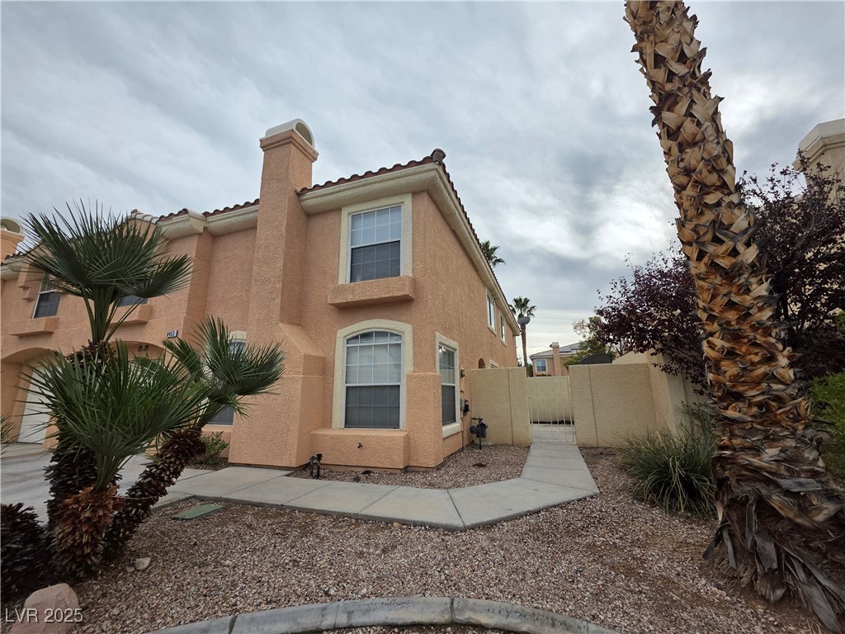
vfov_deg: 89.9
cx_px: 422
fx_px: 317
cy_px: 317
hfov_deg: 106.2
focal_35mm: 13
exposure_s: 1/1628
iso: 40
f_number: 1.9
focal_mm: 2.2
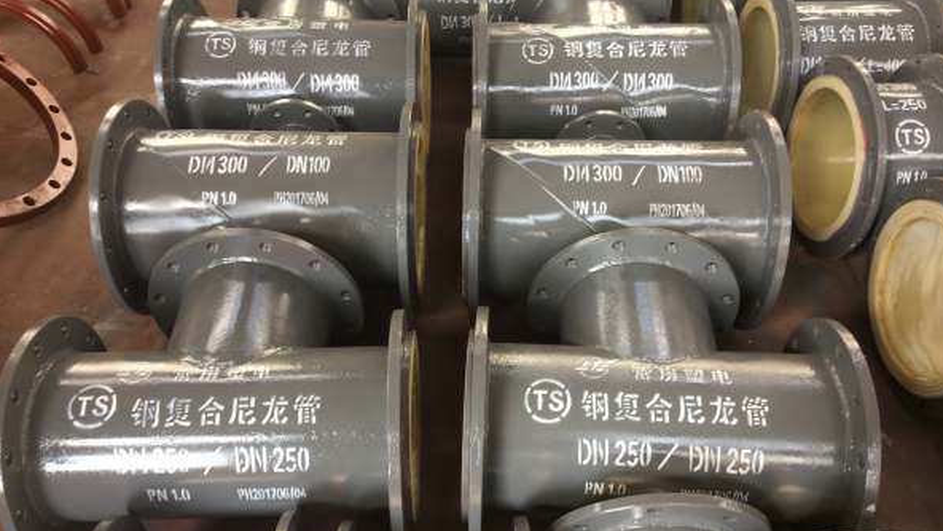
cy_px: 321
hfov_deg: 61.0
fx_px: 800
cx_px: 475
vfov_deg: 36.5
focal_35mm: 32
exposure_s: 1/50
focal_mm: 4.15
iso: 25
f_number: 2.2
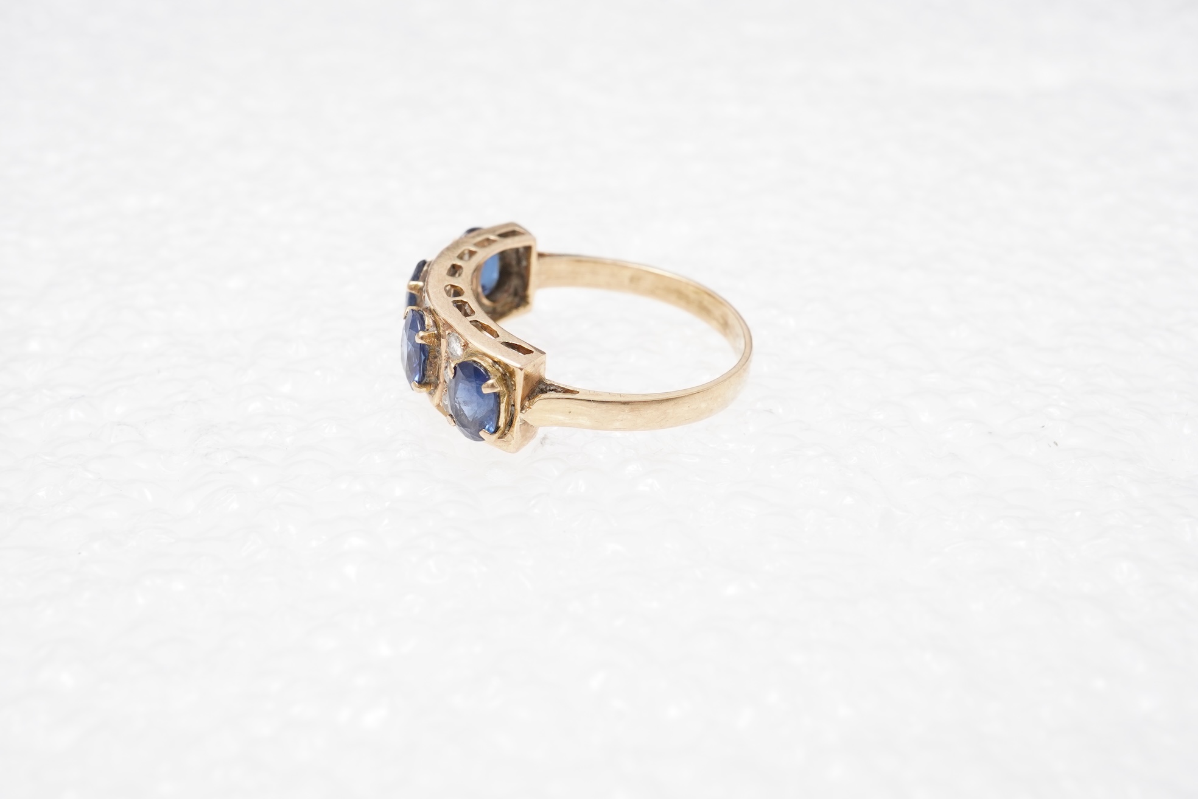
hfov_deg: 43.6
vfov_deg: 29.9
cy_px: 400
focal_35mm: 45
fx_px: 1497
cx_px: 599
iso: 400
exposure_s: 1/125
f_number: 22
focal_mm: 30
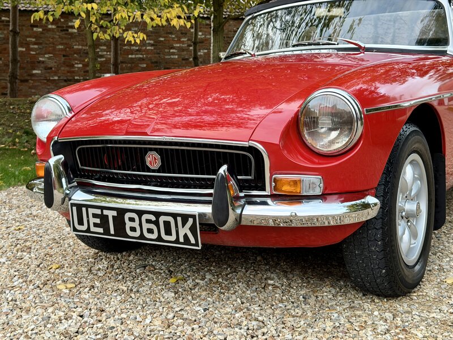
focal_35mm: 48
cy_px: 170
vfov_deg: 30.3
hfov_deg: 39.7
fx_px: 628
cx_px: 226
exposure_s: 1/60
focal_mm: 6.76
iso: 160
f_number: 1.78
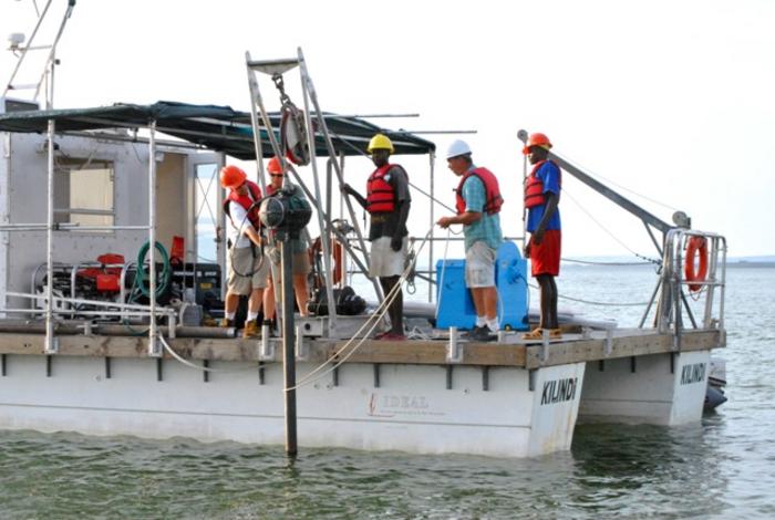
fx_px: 1780
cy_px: 260
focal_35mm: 82
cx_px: 388
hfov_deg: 24.6
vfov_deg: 16.6
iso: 1600
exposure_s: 1/250
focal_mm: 55
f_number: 14
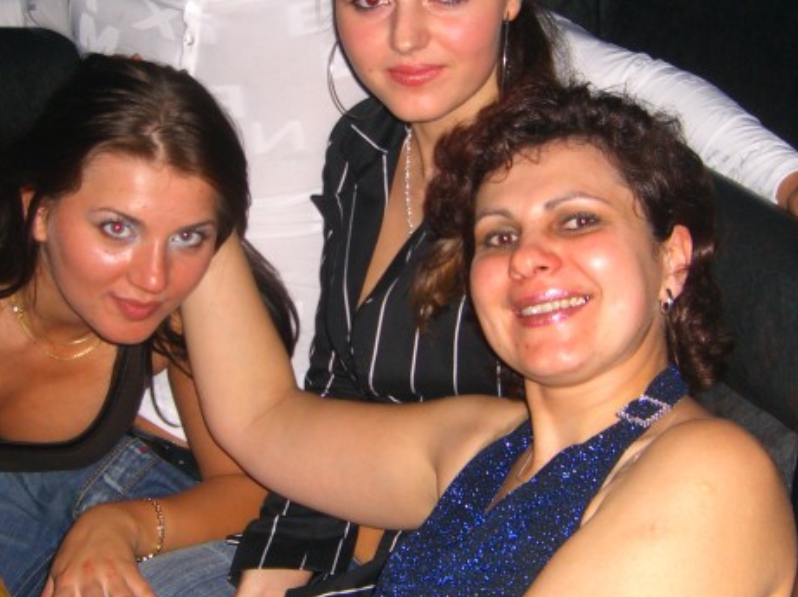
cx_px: 376
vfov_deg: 22.2
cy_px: 298
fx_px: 1520
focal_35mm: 66
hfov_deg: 29.4
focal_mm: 7.9
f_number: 2.8
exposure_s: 1/60
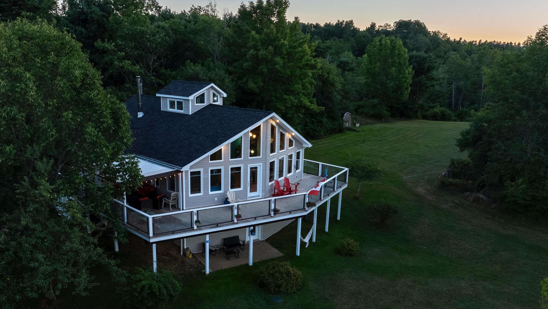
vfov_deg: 37.6
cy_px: 188
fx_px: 451
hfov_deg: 62.5
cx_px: 248
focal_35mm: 31
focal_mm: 12.29
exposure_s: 1/160
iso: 800
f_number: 5.6
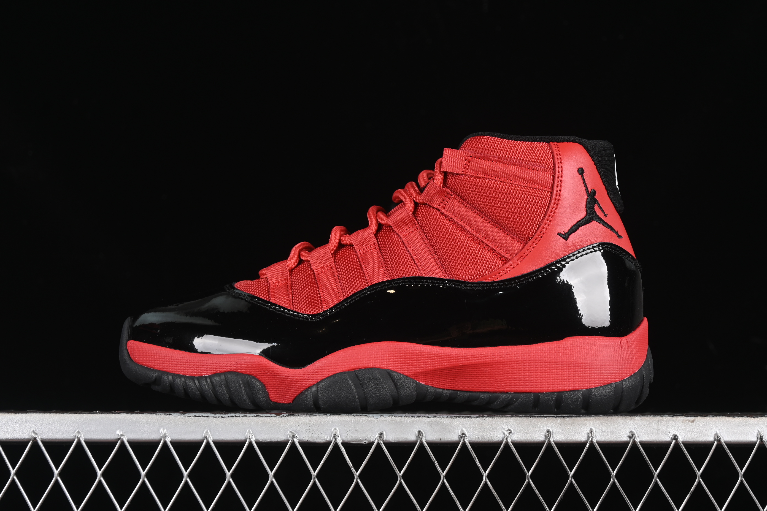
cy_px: 256
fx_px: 1598
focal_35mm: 75
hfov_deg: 27.0
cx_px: 384
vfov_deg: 18.2
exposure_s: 1/60
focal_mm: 50
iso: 160
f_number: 7.1
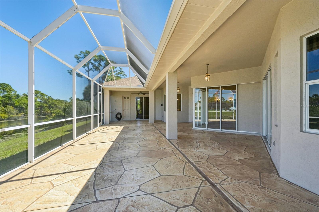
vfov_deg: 81.2
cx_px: 160
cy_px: 106
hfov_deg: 104.3
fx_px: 124
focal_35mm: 14
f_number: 8
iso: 400
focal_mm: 14
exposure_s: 1/320
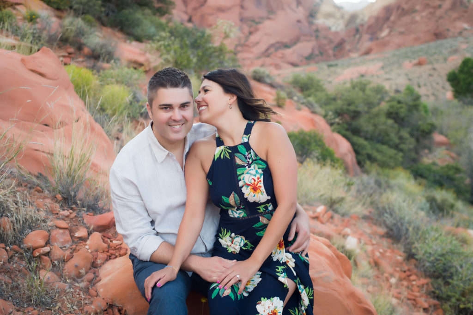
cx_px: 236
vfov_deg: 27.0
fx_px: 657
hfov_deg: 39.6
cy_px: 158
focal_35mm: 50
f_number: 4
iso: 320
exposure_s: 1/250
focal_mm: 50
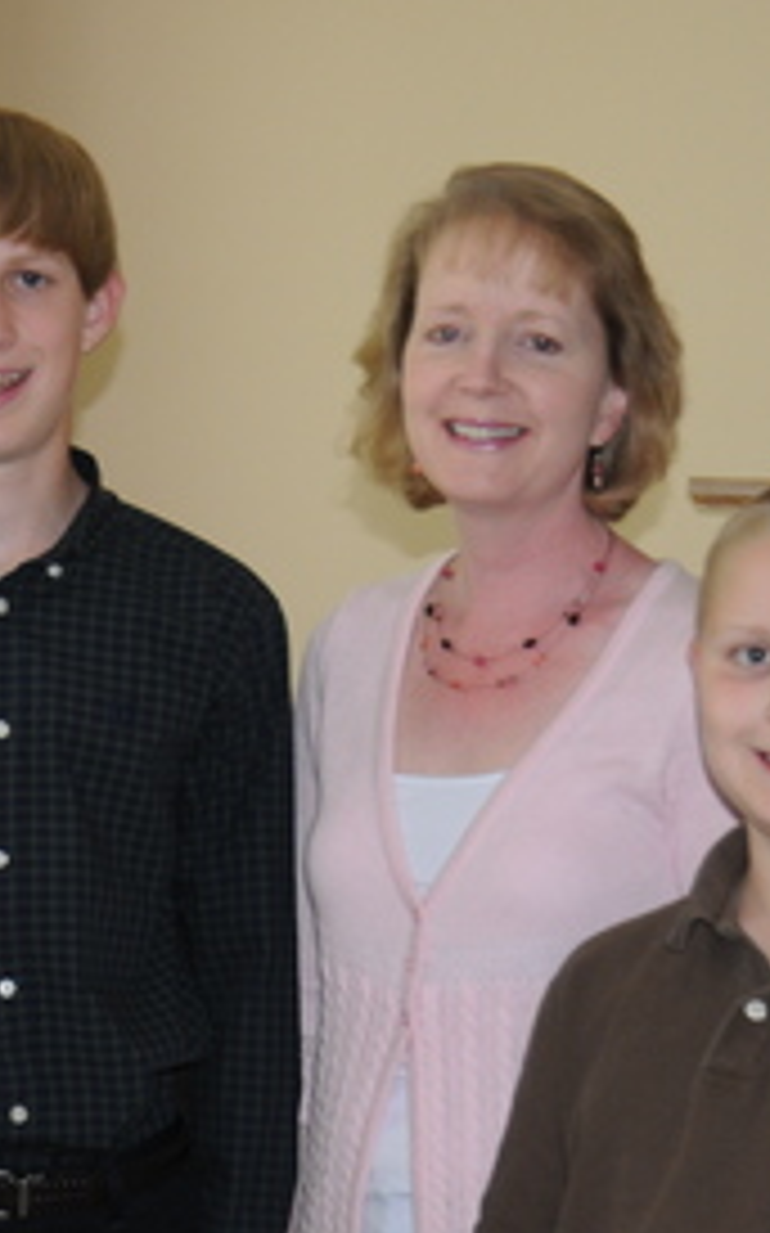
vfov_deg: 20.7
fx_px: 3361
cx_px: 45
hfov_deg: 12.9
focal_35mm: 100
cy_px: 794
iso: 400
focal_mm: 28
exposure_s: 1/25
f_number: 4.2
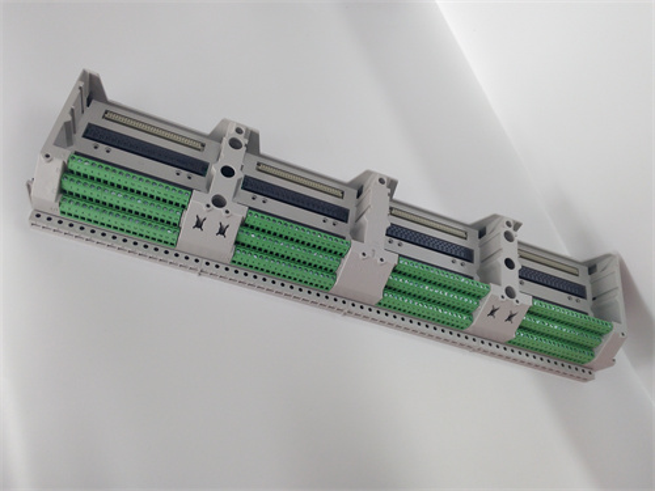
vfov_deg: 51.4
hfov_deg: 65.3
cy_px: 246
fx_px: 511
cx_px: 328
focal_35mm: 27
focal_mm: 3.79
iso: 104
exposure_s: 1/50
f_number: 2
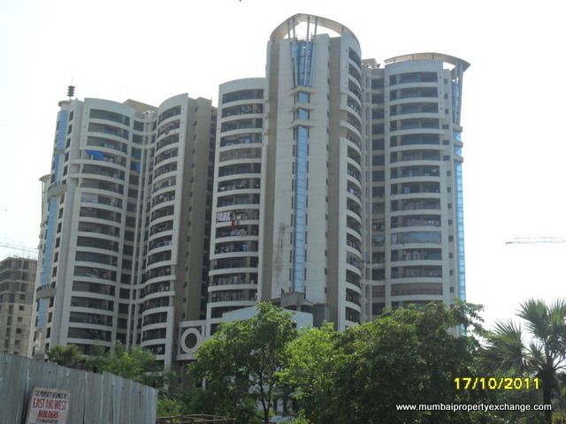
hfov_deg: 36.8
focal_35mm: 52
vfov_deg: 28.0
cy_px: 212
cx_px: 283
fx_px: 850
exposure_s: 1/500
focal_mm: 9.3
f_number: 5
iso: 100
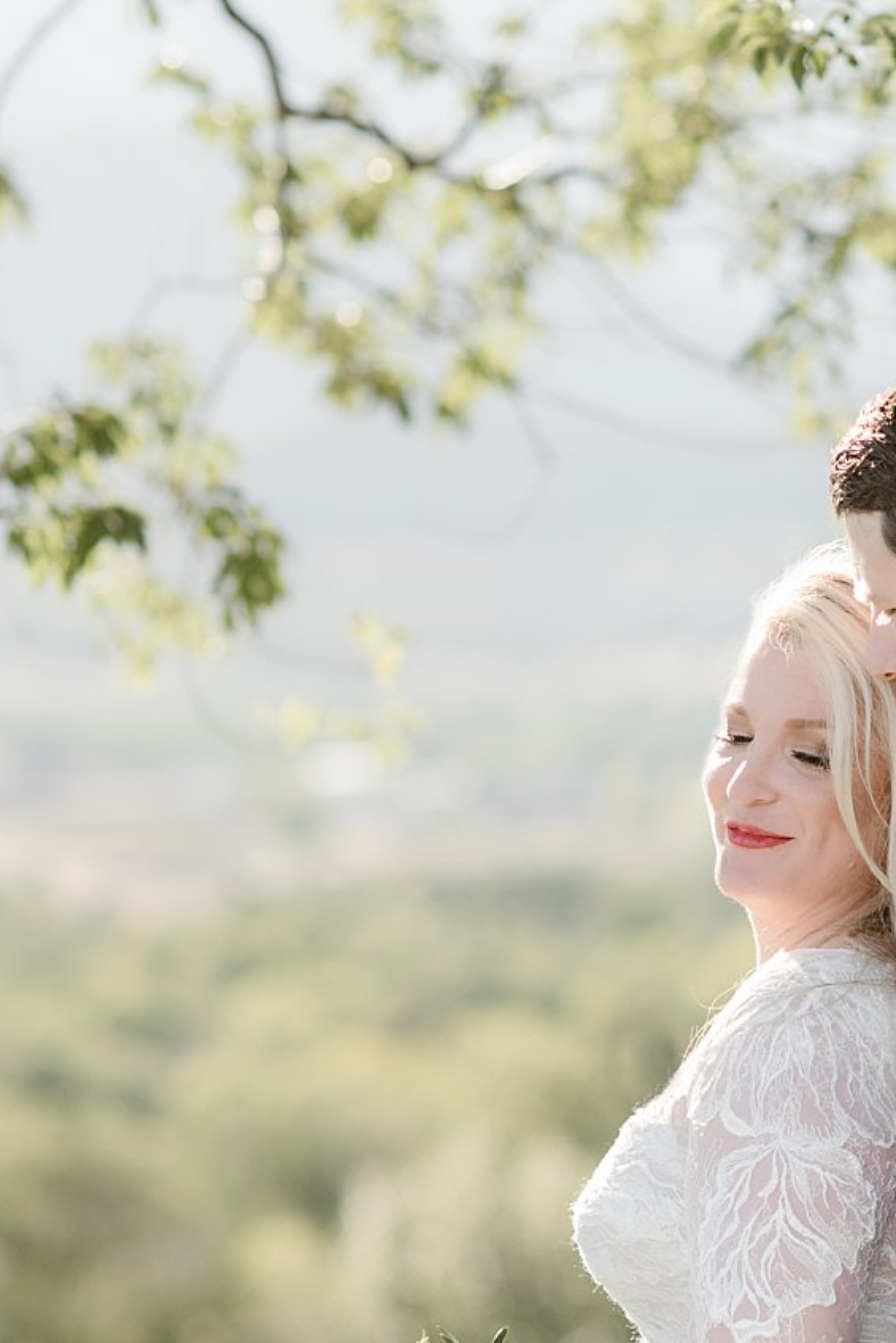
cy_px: 668
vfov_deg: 10.0
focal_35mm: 206
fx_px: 7684
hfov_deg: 6.7
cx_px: 716
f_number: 2.5
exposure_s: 1/2000
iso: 200
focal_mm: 85
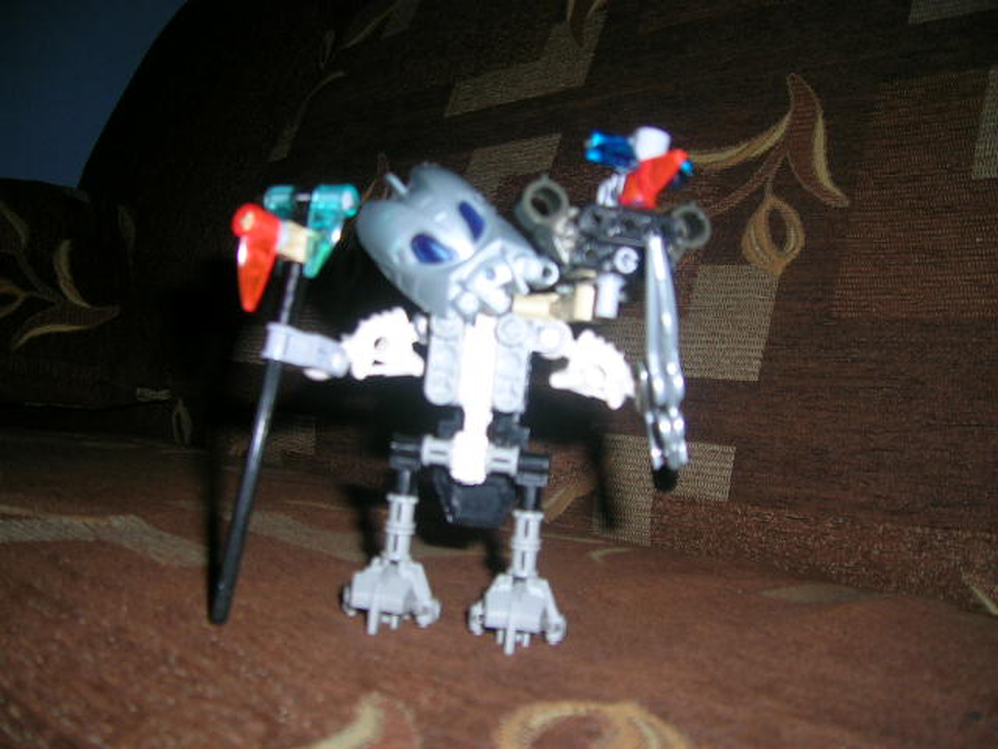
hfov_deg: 52.6
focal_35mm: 35
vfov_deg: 40.7
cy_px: 374
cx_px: 499
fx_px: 1009
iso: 50
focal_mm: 5.4
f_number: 2.8
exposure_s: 1/60.1
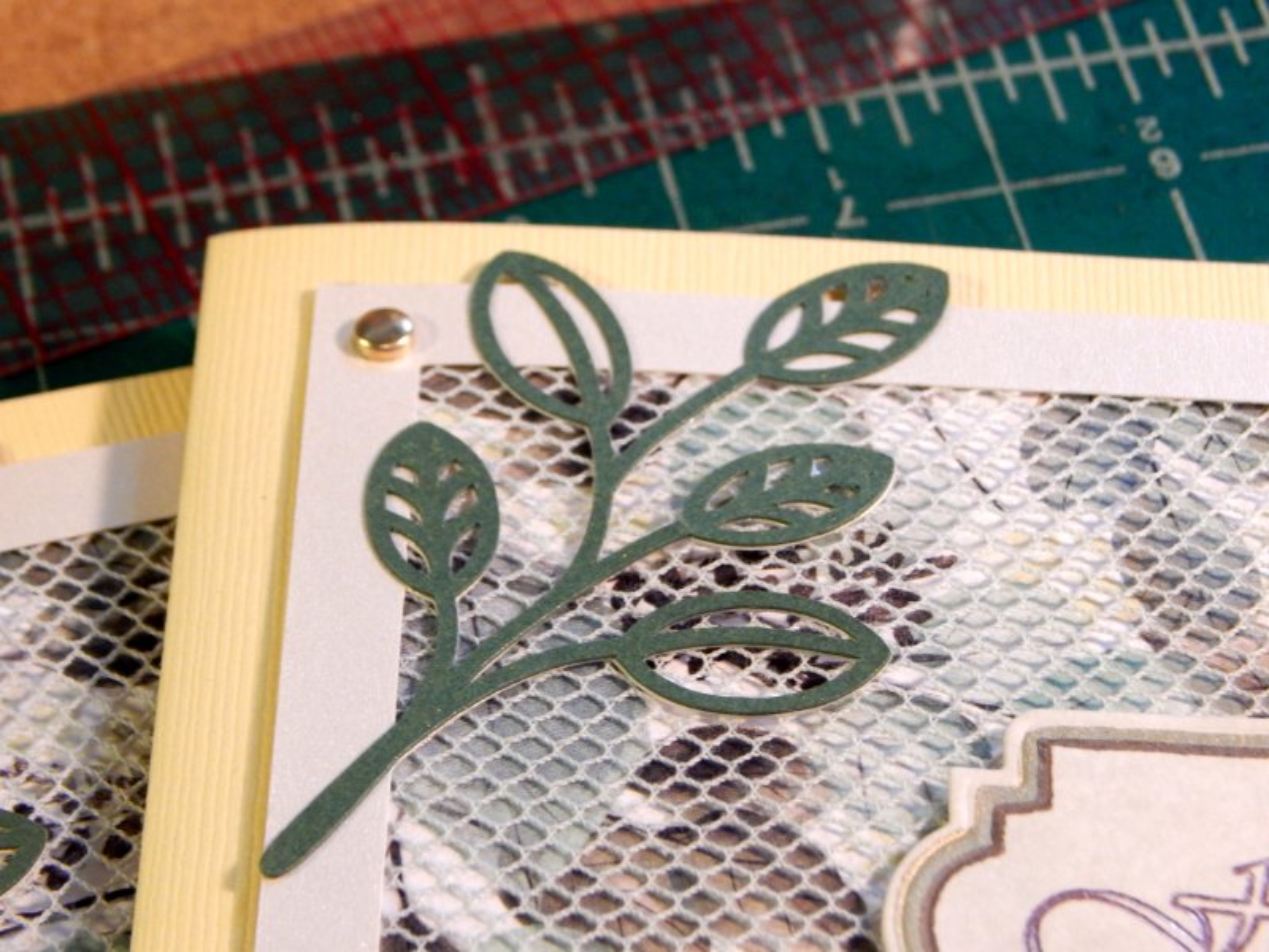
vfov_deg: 10.5
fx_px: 5169
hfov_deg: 14.0
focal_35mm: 141
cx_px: 634
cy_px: 476
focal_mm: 25.3
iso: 400
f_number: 4.9
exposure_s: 1/25
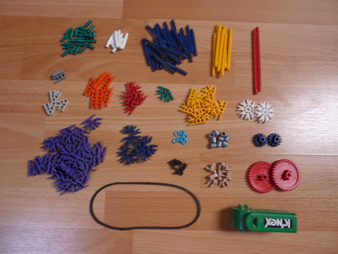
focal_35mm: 25
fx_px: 244
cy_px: 127
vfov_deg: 54.9
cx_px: 169
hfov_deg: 69.4
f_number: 3.3
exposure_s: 1/8
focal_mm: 4.1
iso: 80
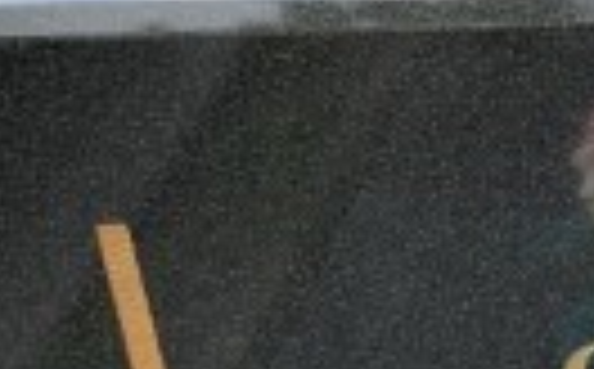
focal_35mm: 134
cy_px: 122
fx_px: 2166
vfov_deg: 9.7
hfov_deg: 15.0
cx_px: 756
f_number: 1.8
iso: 25
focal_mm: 4.25
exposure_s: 1/255
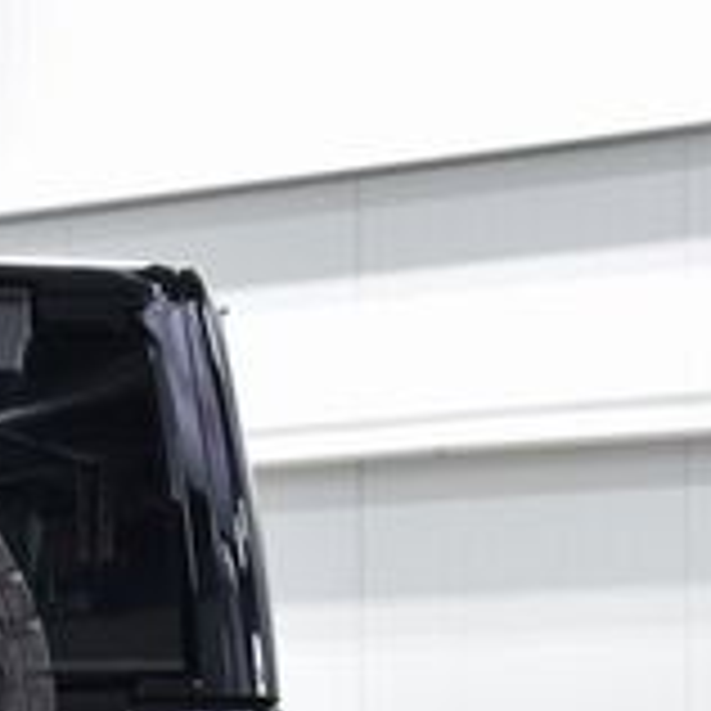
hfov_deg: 9.2
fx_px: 4322
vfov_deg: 9.3
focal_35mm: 186
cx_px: -288
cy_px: 916
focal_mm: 36
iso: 640
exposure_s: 1/15
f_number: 6.3
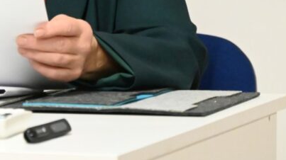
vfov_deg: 2.8
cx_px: 56
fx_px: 3228
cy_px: -71
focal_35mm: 426
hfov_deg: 5.1
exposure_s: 1/200
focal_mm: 160
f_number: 6.3
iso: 20000
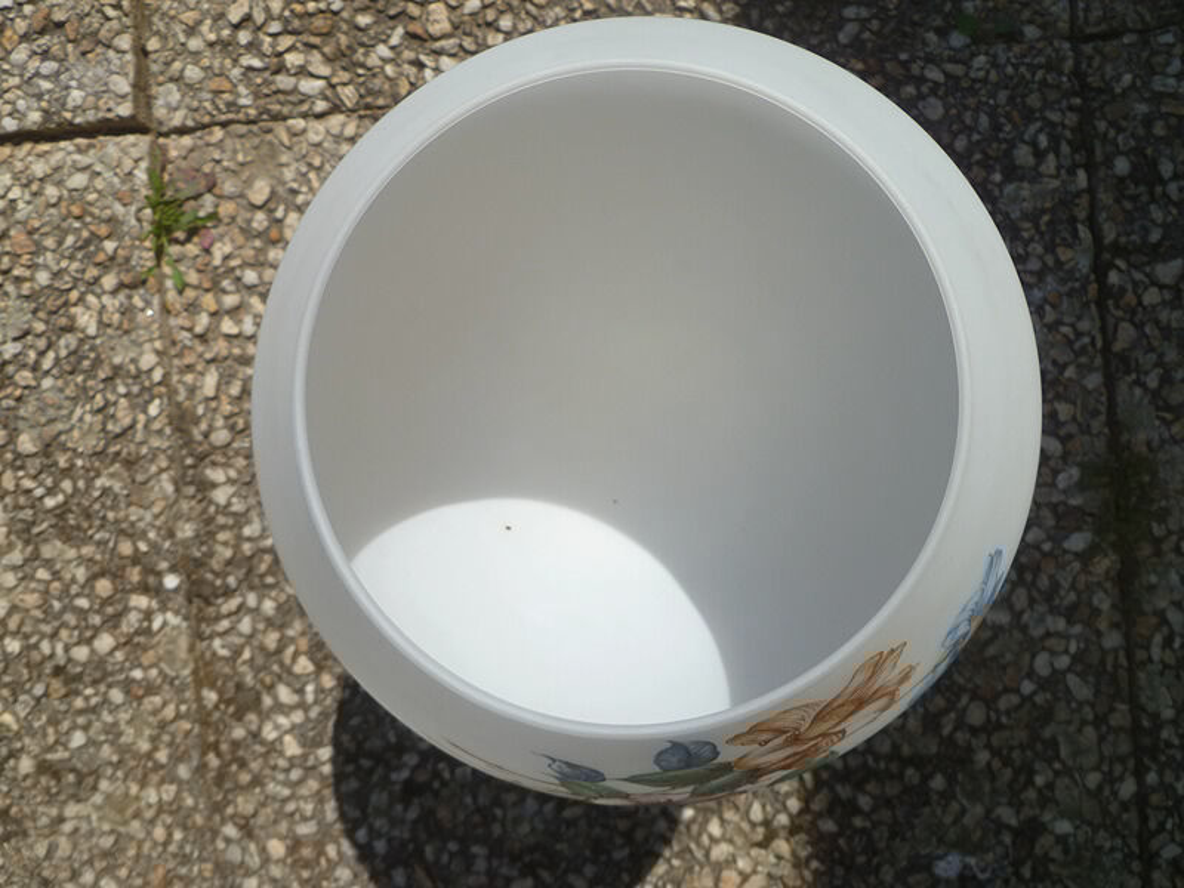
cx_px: 592
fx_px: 958
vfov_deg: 49.7
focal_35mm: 28
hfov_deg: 63.4
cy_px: 444
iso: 80
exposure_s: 1/160
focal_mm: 5
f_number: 10
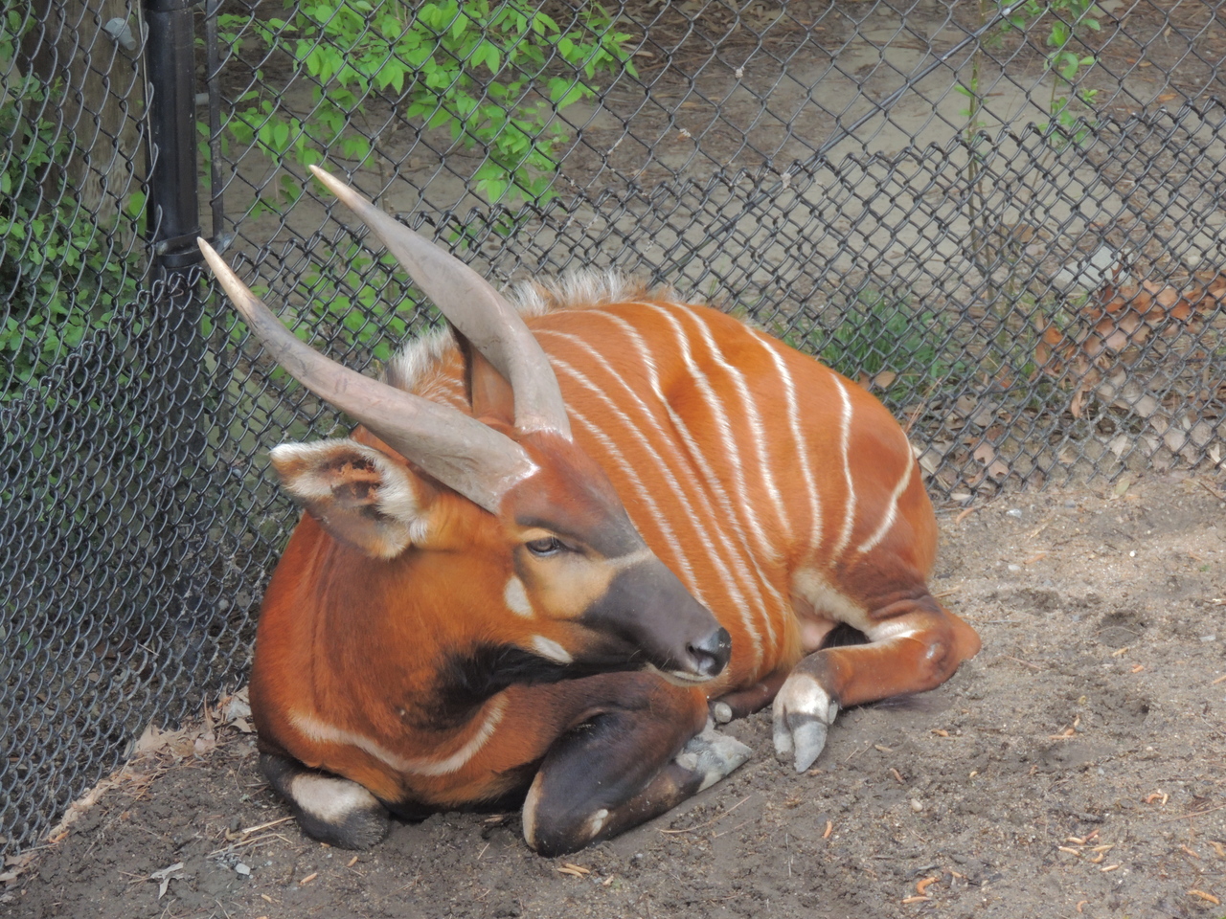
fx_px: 9740
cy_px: 460
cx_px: 613
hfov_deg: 7.2
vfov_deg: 5.4
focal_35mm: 275
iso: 400
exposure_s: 1/200
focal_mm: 49
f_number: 4.7
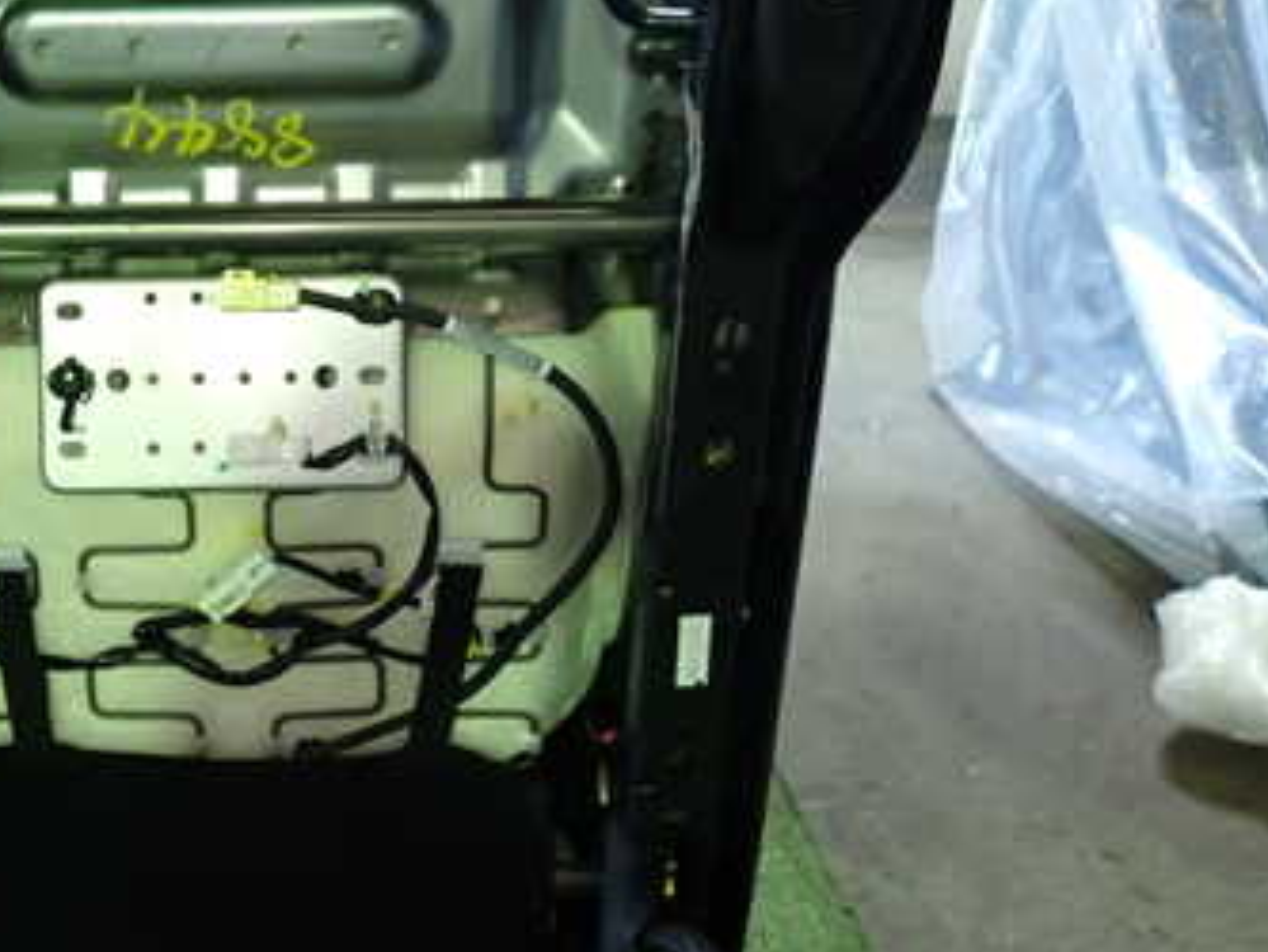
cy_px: 449
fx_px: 1649
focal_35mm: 45
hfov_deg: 40.2
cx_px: 236
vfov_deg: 32.2
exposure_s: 1/30
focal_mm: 4.5
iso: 320
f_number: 2
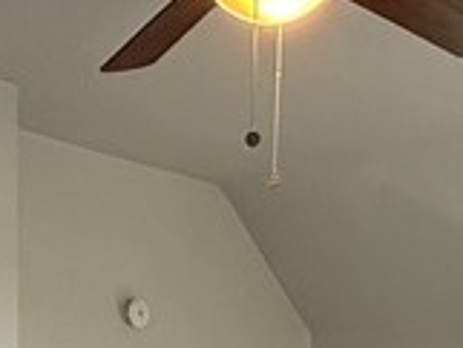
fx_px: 1191
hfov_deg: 22.0
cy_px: 526
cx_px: 216
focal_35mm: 89
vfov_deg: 15.3
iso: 320
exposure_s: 1/120
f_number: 2.2
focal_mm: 2.22
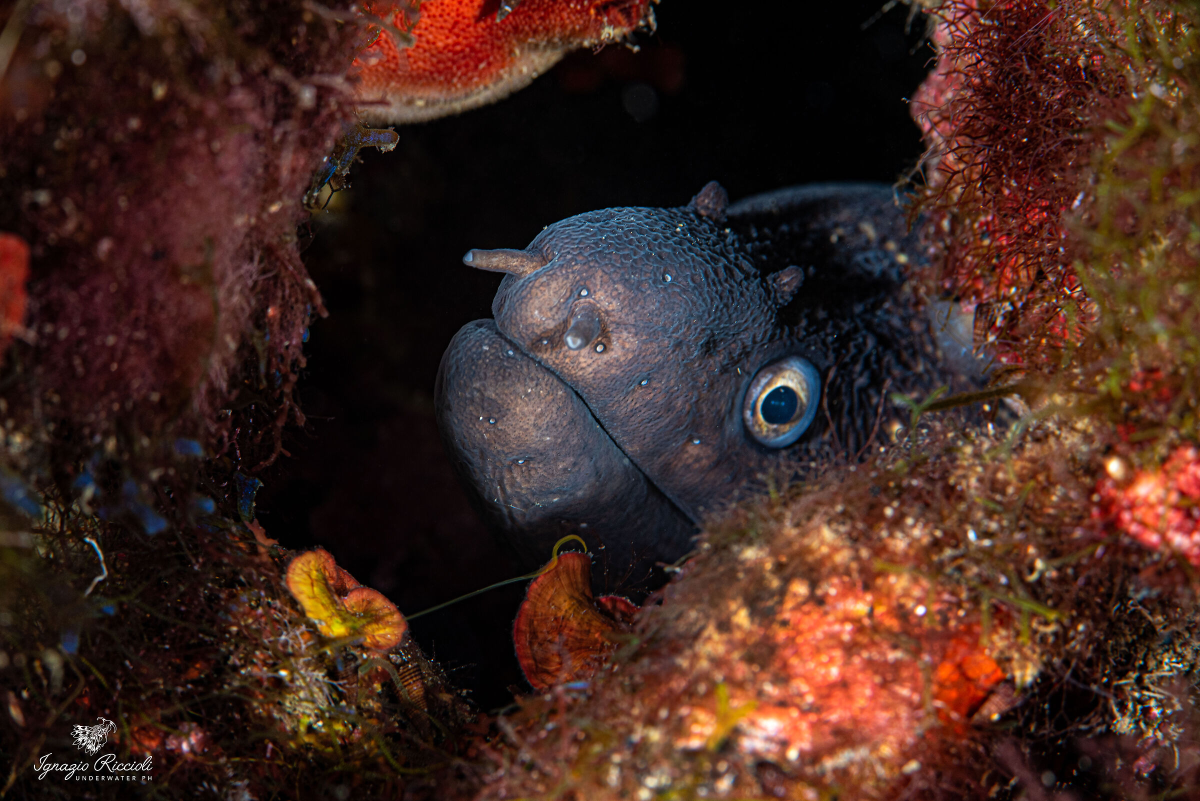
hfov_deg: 19.4
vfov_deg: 13.1
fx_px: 3501
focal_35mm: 105
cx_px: 600
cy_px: 400
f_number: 14
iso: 200
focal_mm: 105
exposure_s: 1/125
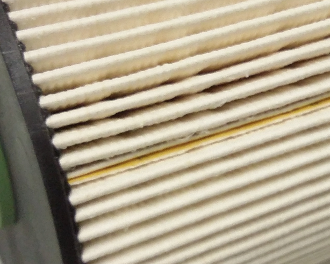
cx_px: 263
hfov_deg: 23.5
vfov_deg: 19.2
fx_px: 782
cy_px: 100
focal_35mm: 80
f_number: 2.4
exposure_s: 1/17
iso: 200
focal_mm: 3.4
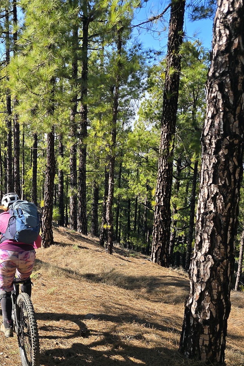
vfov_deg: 53.1
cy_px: 185
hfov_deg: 33.3
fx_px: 366
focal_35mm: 36
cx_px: -8
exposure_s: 1/350
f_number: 1.7
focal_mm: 6.3
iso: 12
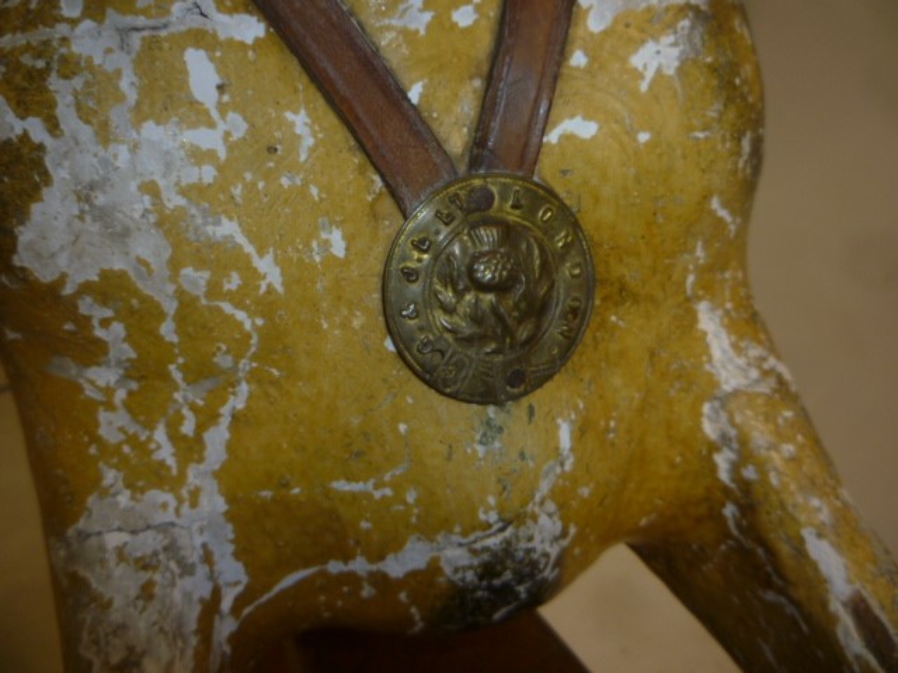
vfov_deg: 48.2
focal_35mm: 29
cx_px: 449
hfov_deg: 61.7
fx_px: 752
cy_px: 336
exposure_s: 1/30
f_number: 4
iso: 100
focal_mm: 5.2
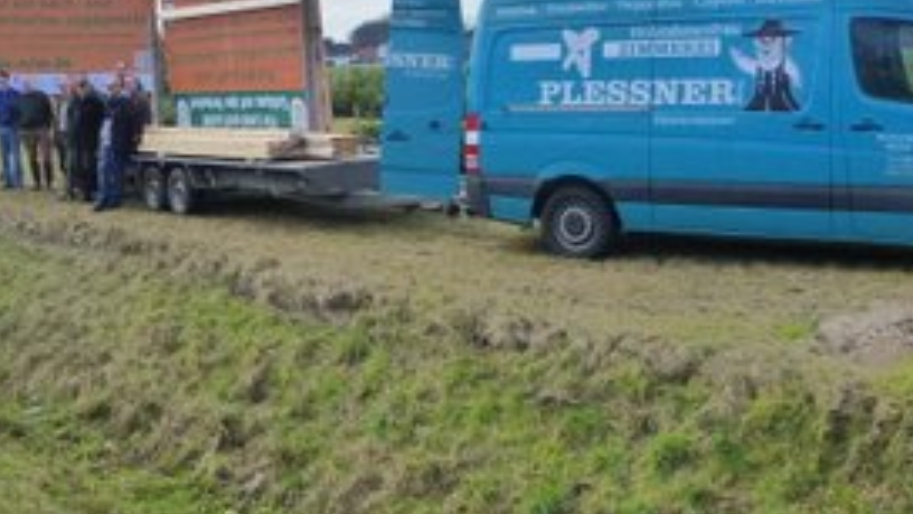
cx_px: 389
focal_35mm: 50
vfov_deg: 23.7
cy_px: 124
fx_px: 1210
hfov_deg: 41.2
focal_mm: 4.7
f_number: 4
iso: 250
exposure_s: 1/1000
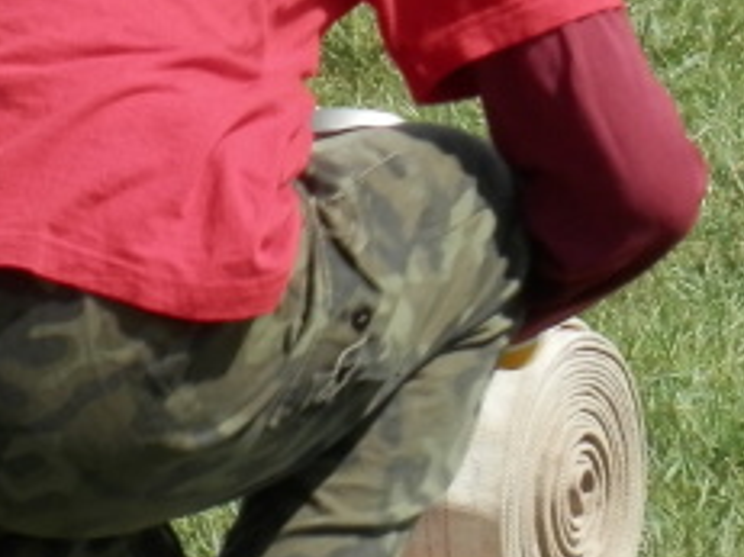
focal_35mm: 542
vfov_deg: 2.7
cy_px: 182
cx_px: 177
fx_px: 11643
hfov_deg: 3.7
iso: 80
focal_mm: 30.2
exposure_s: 1/250
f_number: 5.7
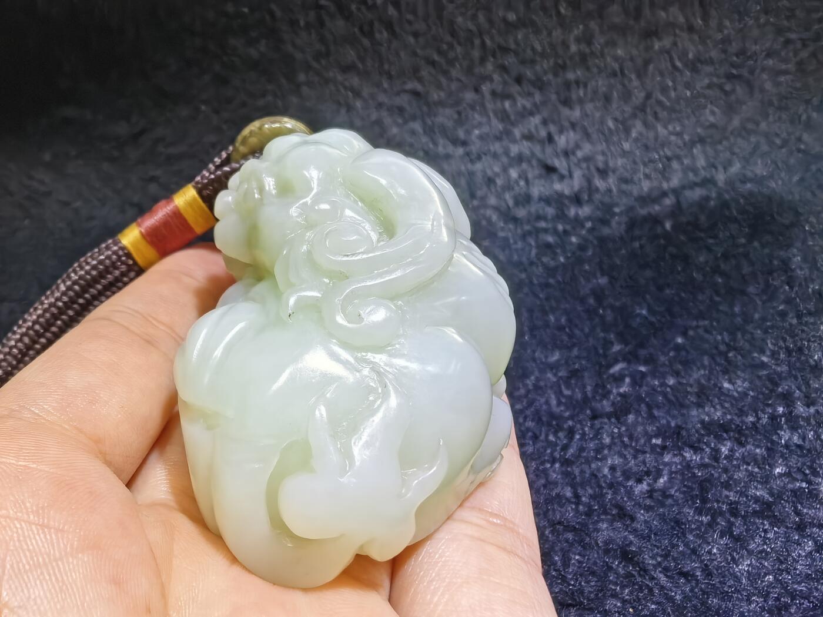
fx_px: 642
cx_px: 412
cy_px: 308
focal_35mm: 27
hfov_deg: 65.3
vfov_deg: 51.4
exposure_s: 1/100
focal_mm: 1.95
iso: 200
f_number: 2.2
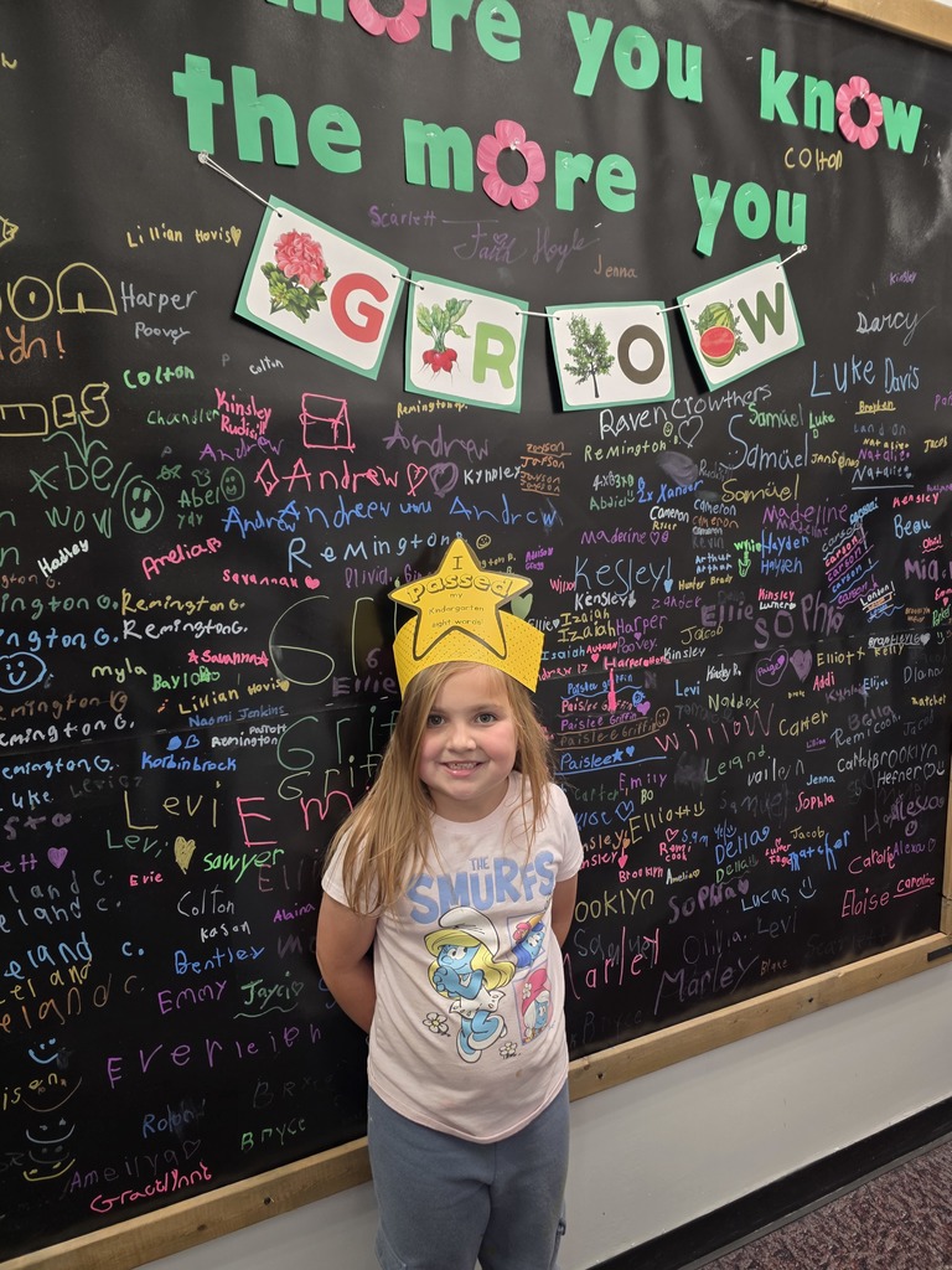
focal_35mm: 23
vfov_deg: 73.9
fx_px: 843
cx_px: 476
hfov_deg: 58.9
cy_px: 635
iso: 250
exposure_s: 1/120
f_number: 1.7
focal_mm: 6.3
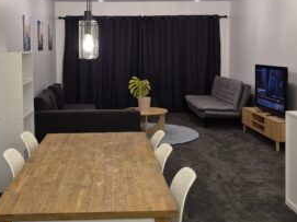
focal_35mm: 34
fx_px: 292
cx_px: 119
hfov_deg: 53.6
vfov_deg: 41.4
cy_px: 79
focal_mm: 5.4
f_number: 1.8
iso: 200
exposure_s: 1/100
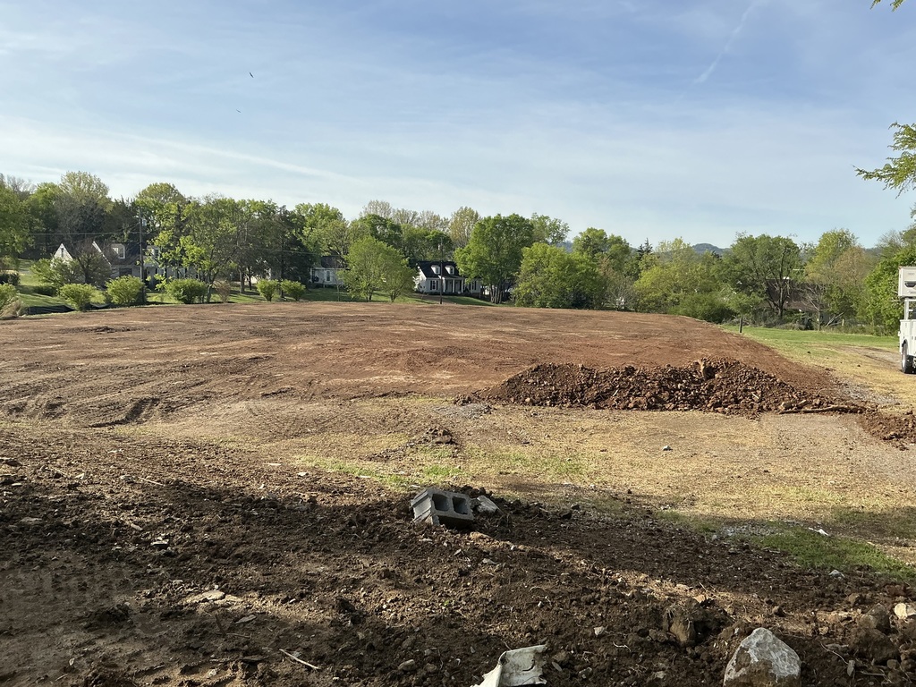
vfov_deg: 49.7
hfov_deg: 63.4
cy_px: 344
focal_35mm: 28
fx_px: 741
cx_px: 458
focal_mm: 3
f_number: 1.8
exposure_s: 1/1730
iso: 25
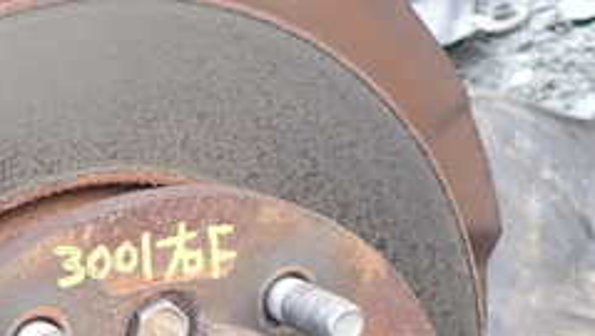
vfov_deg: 14.6
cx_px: -92
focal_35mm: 82
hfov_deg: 23.9
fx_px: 1295
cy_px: 321
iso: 100
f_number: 2.3
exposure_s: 1/80
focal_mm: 5.4
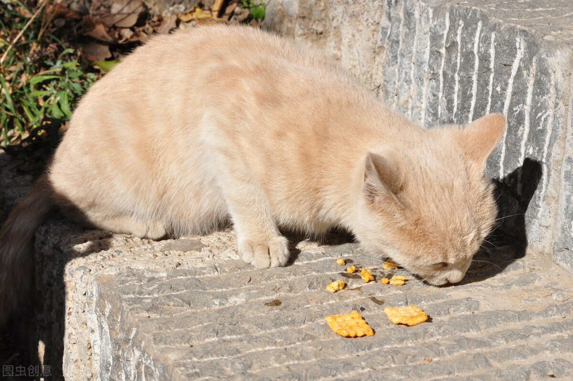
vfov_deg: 13.4
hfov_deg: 20.0
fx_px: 1622
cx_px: 286
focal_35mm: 102
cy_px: 190
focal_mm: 68
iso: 800
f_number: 13
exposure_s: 1/1000
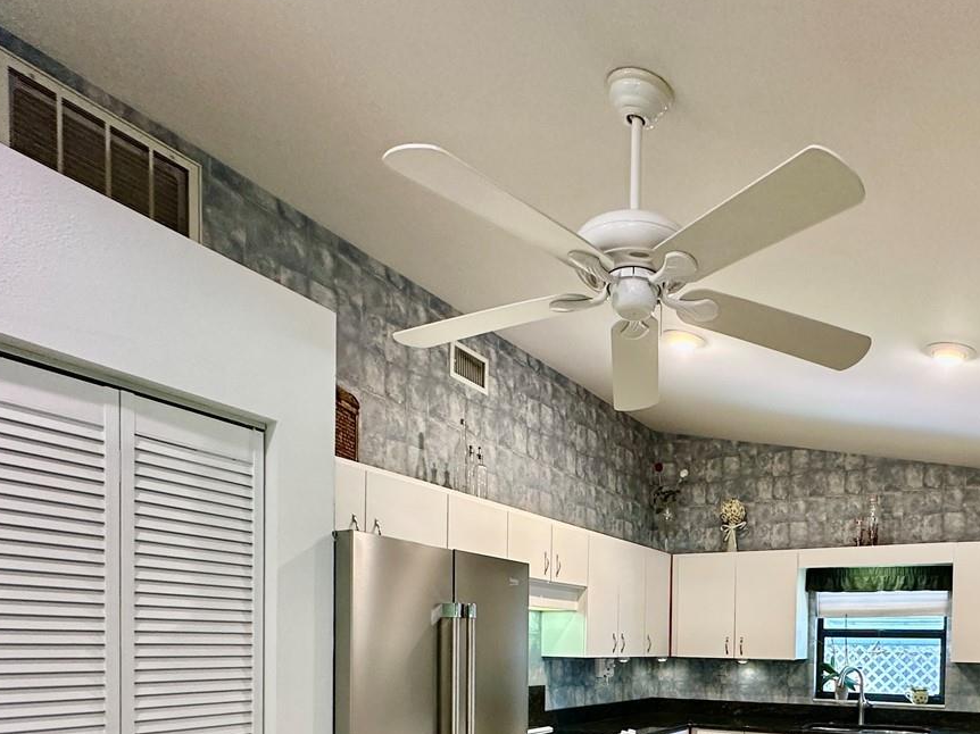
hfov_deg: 65.0
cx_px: 676
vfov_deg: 47.4
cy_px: 667
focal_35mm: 26
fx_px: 736
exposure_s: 1/60
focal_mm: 2.22
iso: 320
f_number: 2.2
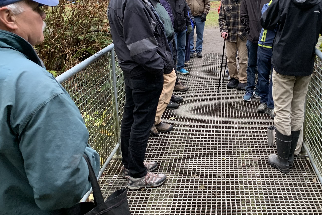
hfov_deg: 45.3
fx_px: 376
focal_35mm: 42
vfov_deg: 31.4
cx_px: 227
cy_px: 56
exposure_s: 1/60
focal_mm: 4.25
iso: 250
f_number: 1.8
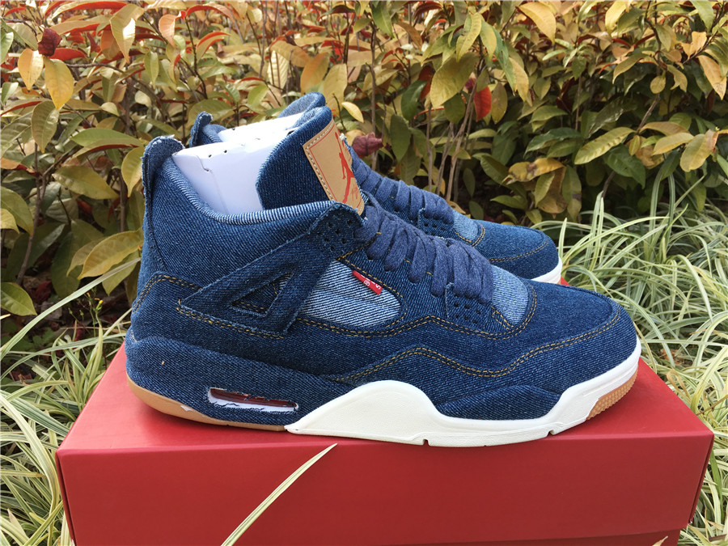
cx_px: 364
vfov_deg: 48.2
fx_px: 610
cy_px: 273
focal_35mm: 29
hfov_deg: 61.7
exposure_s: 1/230
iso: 25
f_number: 2.2
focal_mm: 4.15
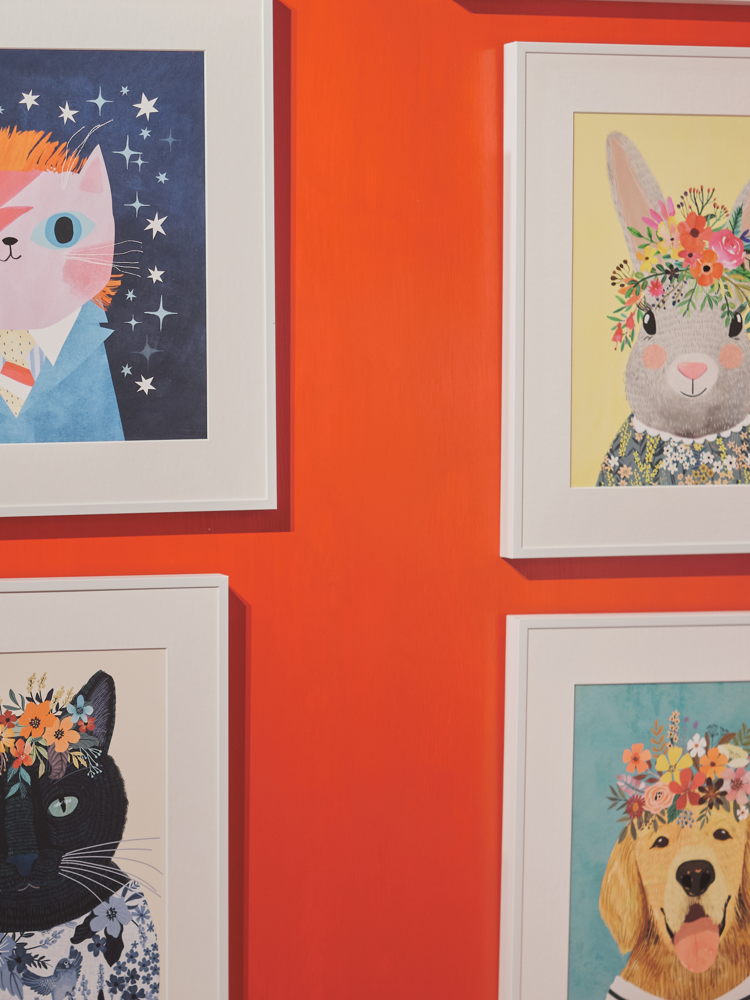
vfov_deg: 20.6
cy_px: 555
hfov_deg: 15.4
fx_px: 2745
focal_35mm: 95
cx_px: 77
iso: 640
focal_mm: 35
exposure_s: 1/160
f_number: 2.8
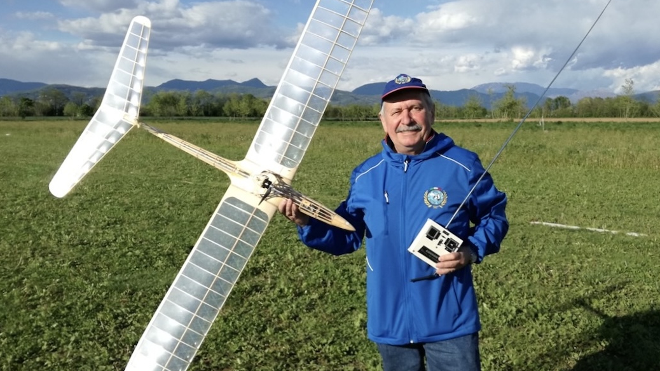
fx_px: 595
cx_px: 368
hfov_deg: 57.9
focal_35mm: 34
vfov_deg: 34.6
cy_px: 217
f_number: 2
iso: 50
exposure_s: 1/1269
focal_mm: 3.79
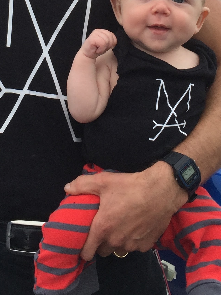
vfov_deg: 24.8
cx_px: 58
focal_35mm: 74
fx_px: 630
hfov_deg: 19.8
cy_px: -18
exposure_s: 1/347
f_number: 2.2
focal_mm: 4.15
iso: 32
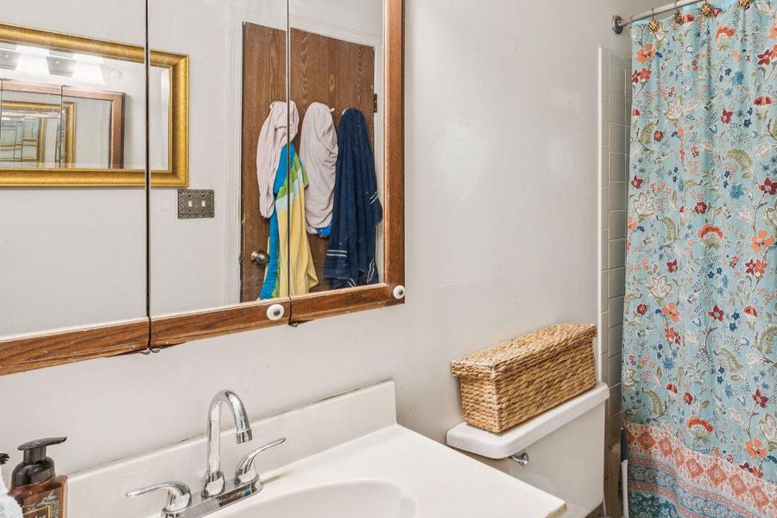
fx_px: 518
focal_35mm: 24
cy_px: 198
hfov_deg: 69.4
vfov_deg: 52.6
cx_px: 572
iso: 250
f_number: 9
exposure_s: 1/5
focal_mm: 10
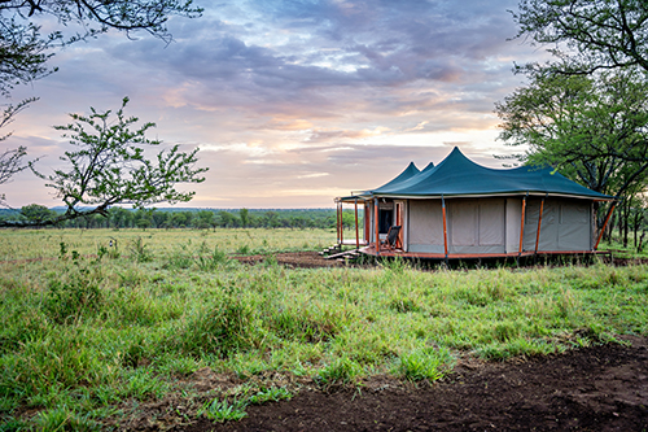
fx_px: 671
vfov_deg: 35.6
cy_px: 216
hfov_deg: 51.5
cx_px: 324
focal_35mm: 37
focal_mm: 37.3
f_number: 2.8
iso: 160
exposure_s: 1/100
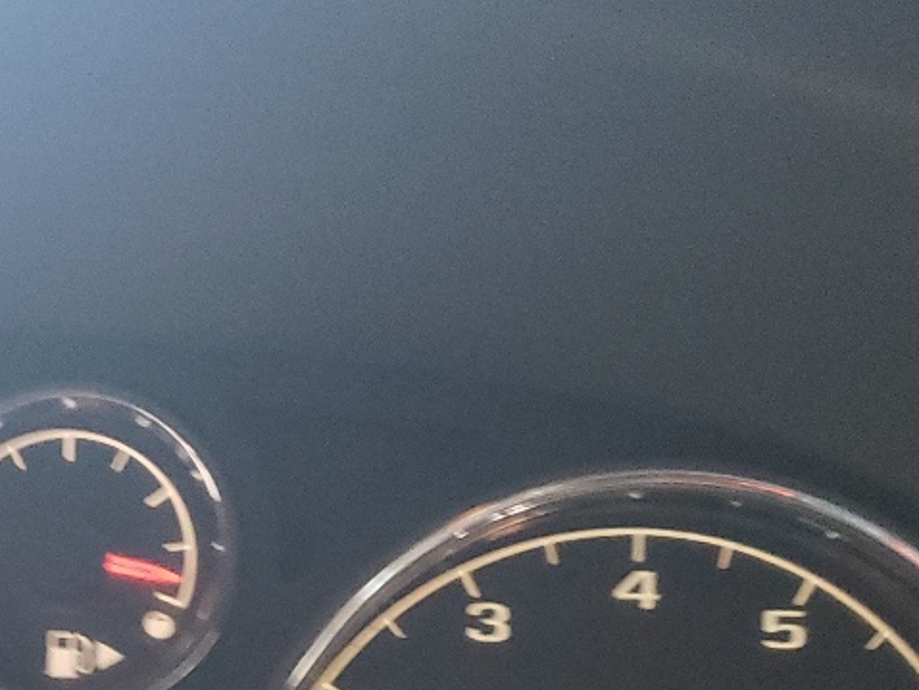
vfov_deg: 16.1
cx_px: -52
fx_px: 2311
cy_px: 899
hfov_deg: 21.5
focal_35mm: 87
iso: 430
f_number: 1.5
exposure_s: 1/30
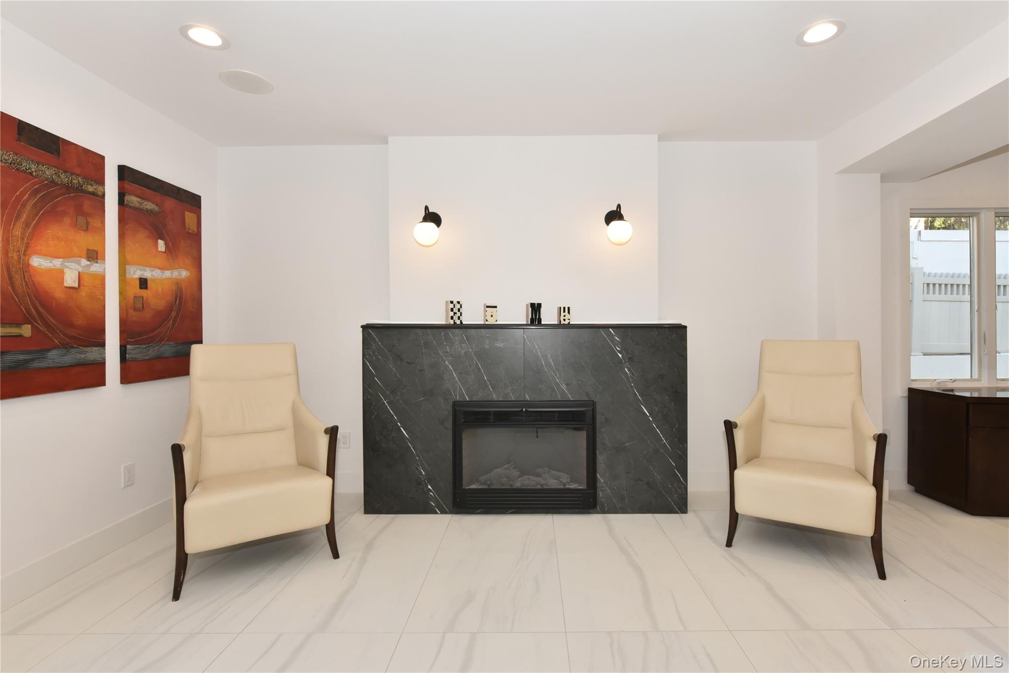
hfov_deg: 93.3
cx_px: 504
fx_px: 477
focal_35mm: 17
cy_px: 336
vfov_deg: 70.5
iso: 1250
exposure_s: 1/80
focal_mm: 17
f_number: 13
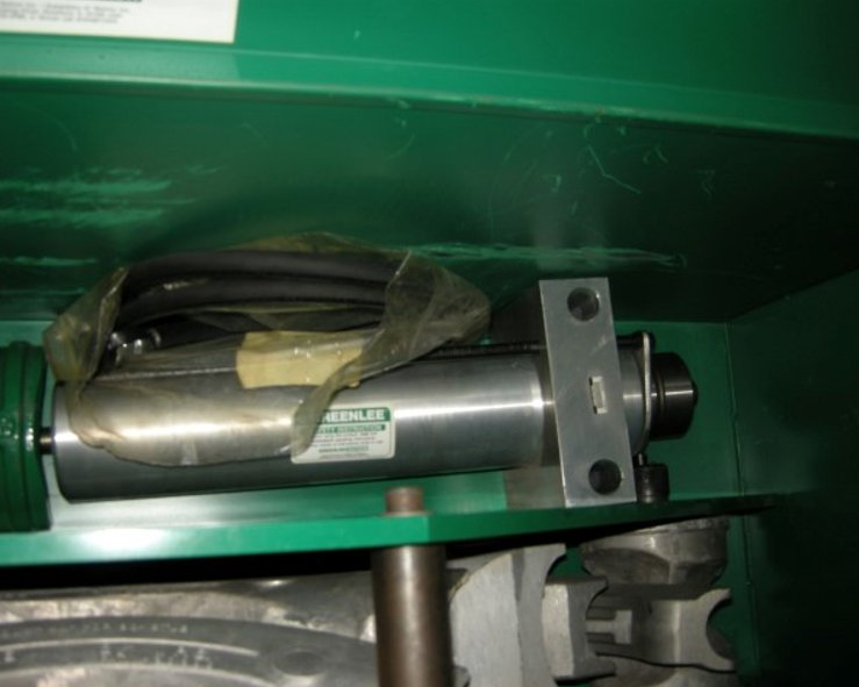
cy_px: 346
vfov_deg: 40.1
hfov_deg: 49.1
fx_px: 941
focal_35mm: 37
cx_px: 409
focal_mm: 7.5
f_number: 2.7
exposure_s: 1/60
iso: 64
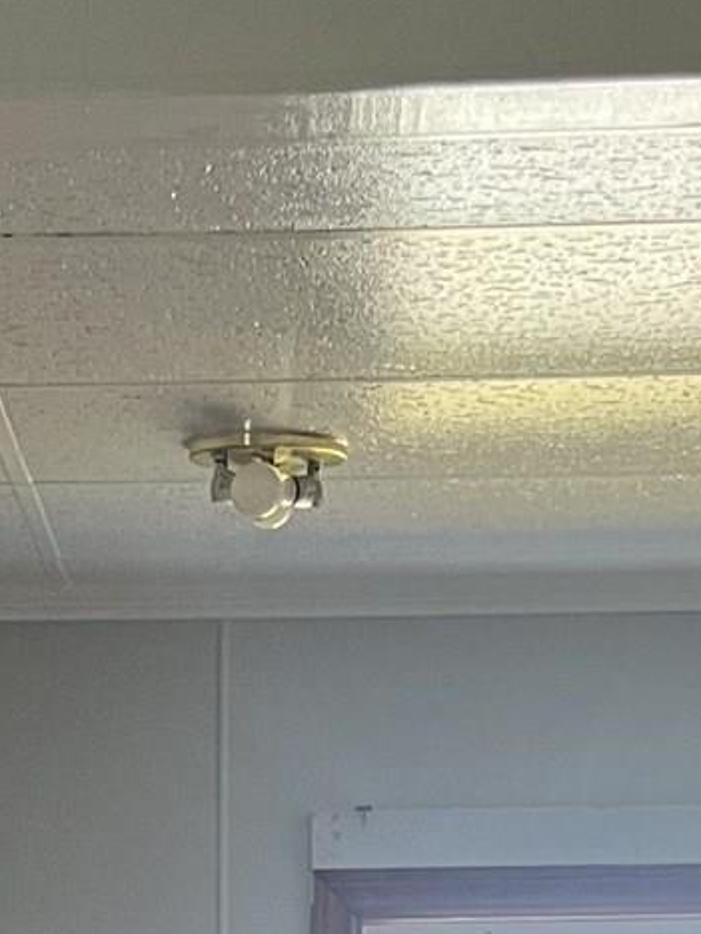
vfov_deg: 13.6
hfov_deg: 11.5
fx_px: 3456
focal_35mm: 128
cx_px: 12
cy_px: 1758
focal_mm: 5.1
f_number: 1.6
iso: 160
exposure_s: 1/60
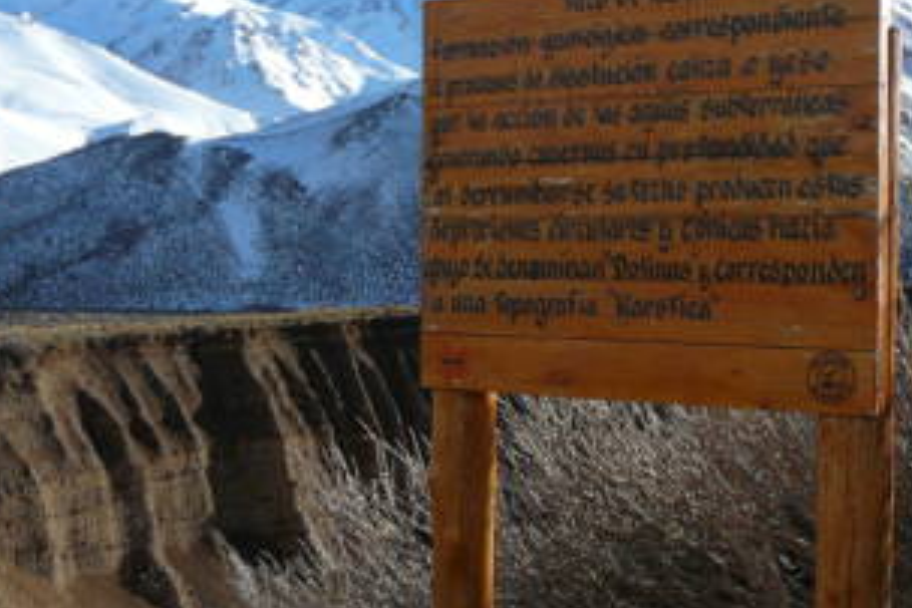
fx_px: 1520
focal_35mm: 60
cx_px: 569
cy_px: 287
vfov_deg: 22.6
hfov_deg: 33.2
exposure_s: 1/400
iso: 80
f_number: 5
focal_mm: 5.2
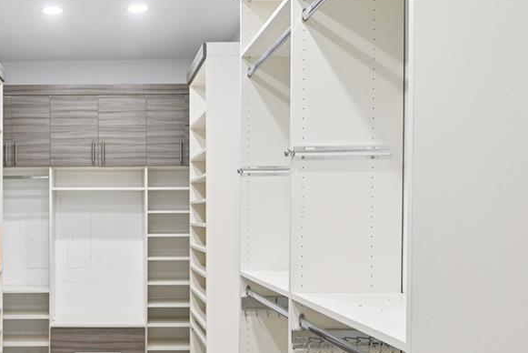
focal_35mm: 38
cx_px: 99
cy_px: 210
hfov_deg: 47.8
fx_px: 556
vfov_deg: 35.1
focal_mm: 21.5
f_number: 8
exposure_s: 1/30
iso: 400
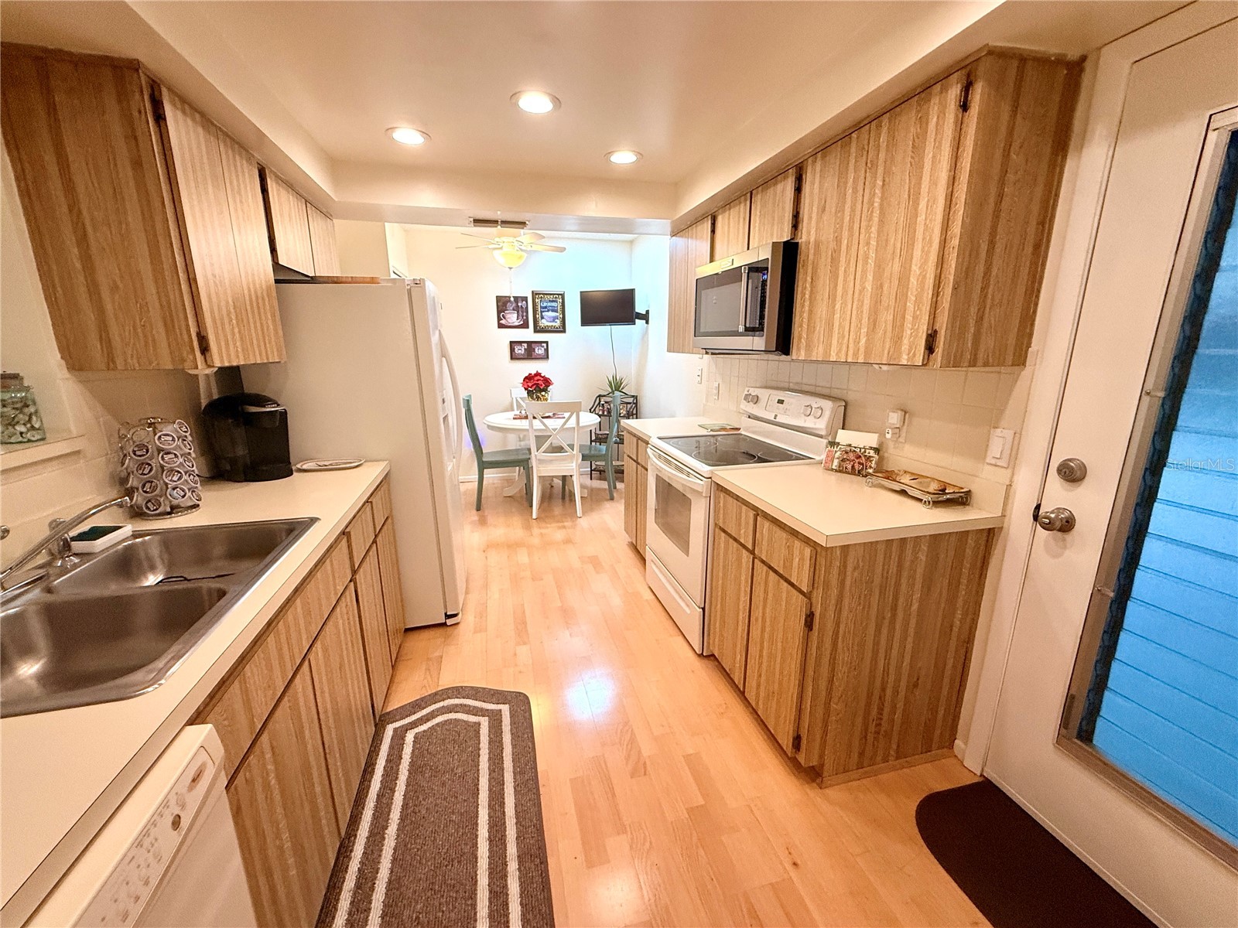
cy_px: 464
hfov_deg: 102.1
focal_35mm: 14
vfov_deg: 85.7
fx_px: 501
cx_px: 619
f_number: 2.2
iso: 200
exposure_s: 1/120
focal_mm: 2.22
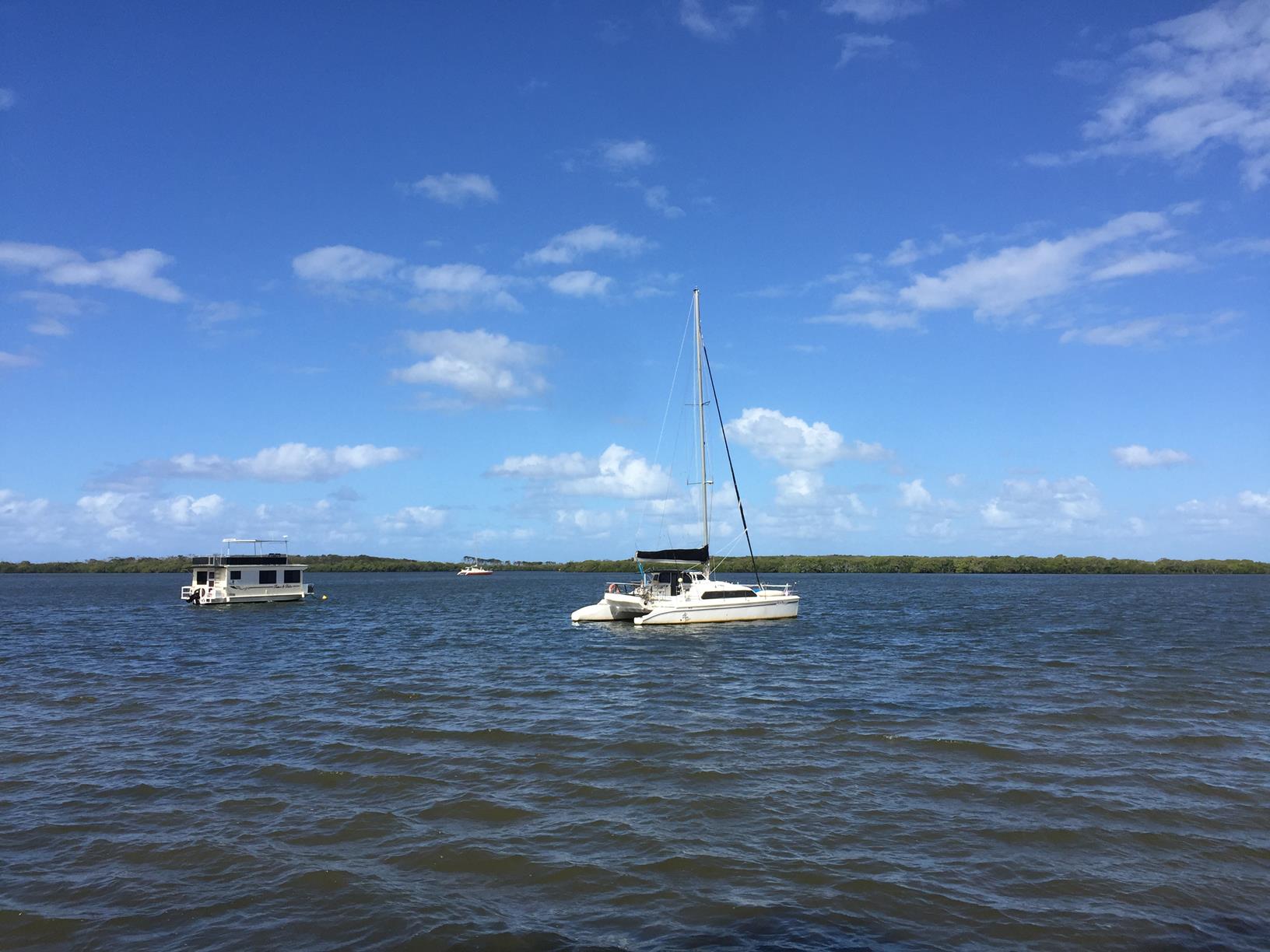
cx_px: 635
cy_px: 476
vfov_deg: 48.2
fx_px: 1064
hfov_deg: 61.7
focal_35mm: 29
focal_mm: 4.15
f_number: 2.2
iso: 32
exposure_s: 1/2639
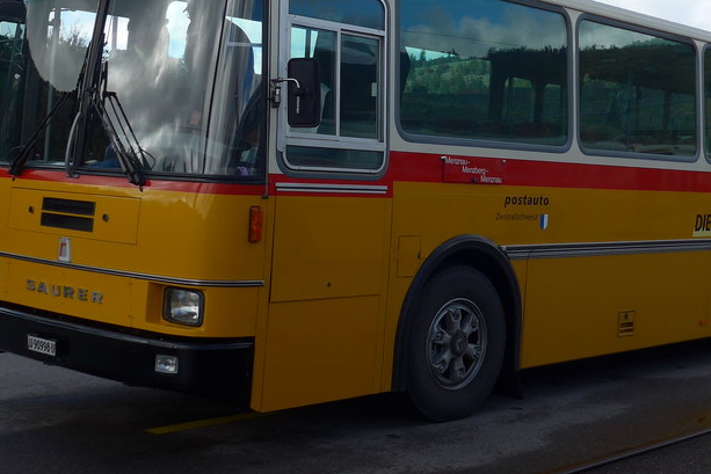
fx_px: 1165
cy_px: 93
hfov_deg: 33.7
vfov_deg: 22.7
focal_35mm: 59
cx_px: 458
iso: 80
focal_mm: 6
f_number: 2.8
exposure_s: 1/1000
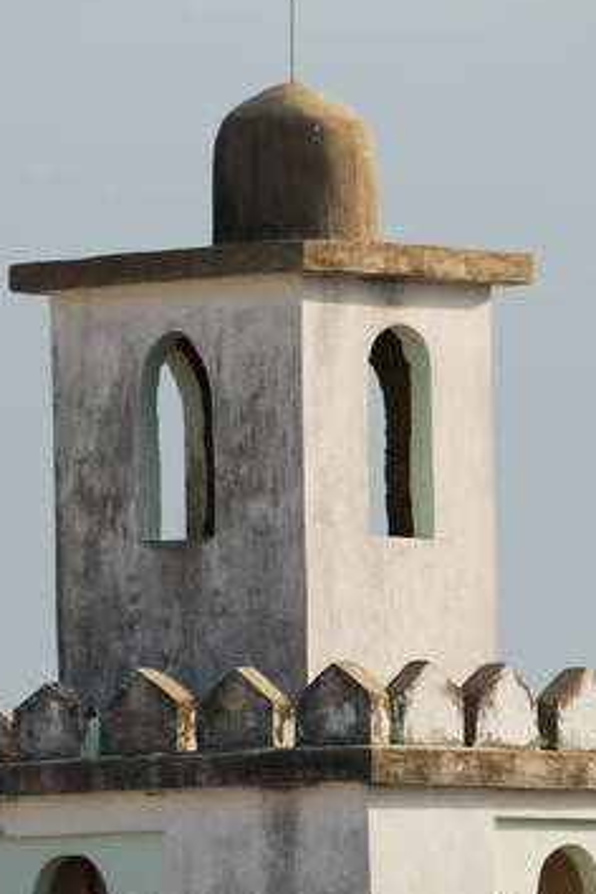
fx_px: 14750
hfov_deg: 2.3
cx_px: 308
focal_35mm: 594
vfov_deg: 3.5
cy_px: 543
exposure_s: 1/320
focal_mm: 200
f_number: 5.6
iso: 100
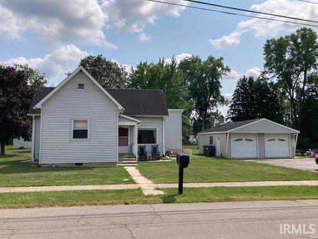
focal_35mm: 28
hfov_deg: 63.4
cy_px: 120
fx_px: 257
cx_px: 159
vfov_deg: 49.7
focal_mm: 3.99
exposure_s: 1/3205
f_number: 1.8
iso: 20
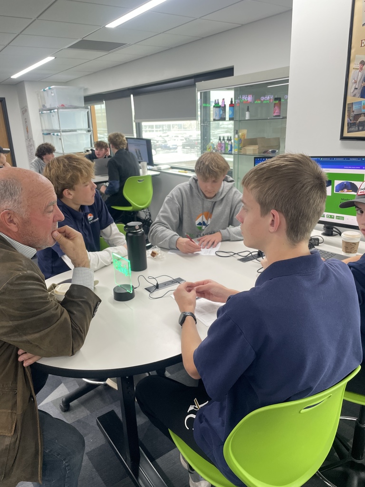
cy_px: 244
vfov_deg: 67.3
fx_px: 366
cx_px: 182
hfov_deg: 53.1
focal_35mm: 26
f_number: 1.6
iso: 100
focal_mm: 4.2
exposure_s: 1/100
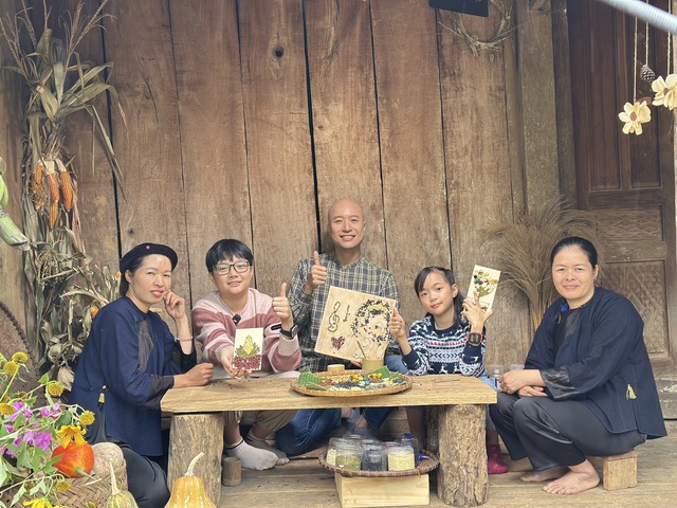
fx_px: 939
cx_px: 338
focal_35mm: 48
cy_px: 254
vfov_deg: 30.3
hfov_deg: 39.7
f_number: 1.78
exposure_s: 1/87
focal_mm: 6.86
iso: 125
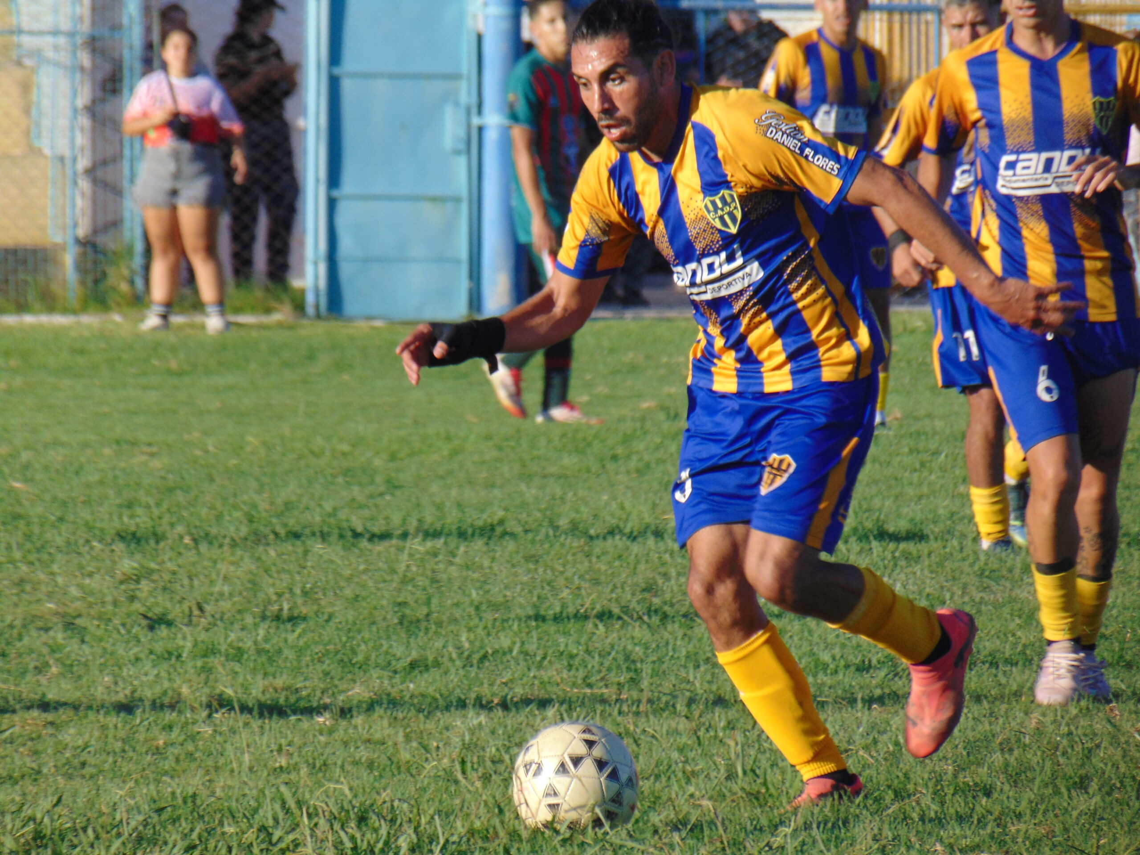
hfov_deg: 4.2
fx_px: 15413
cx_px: 570
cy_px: 428
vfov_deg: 3.2
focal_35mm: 468
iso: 80
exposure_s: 1/500
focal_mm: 84
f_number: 4.4
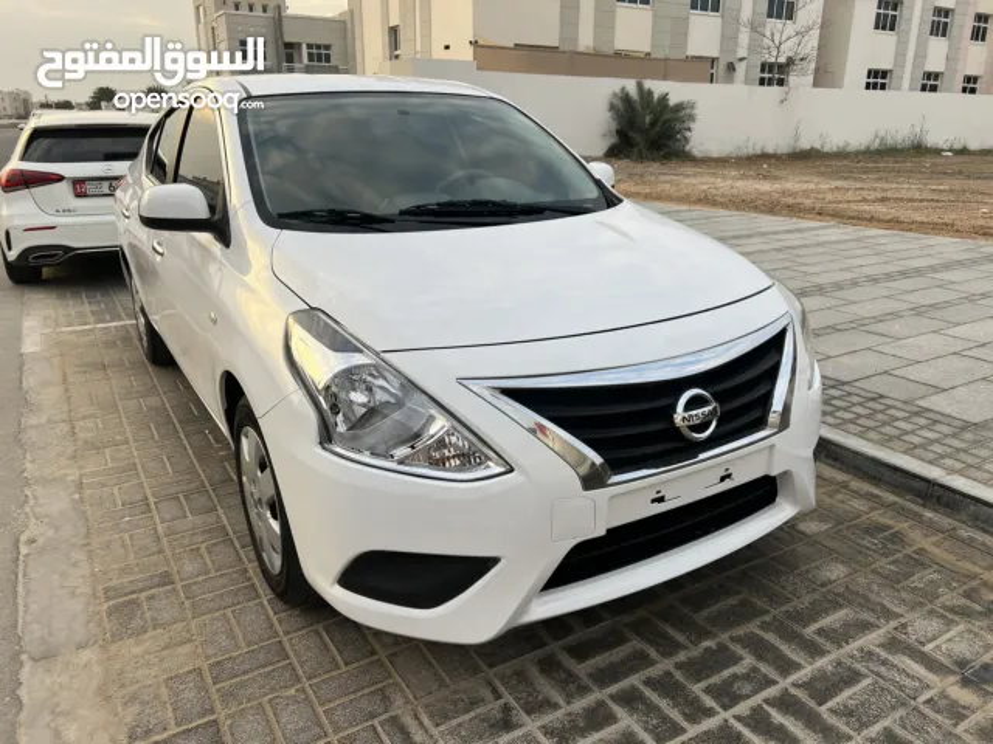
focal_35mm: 26
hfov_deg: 67.3
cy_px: 372
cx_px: 496
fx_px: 746
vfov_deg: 53.1
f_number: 1.5
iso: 50
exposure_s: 1/511
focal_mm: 5.7
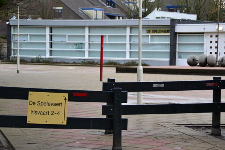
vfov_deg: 11.4
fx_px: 750
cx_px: 112
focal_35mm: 120
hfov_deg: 17.1
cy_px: 75
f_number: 5.6
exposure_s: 1/400
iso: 1600
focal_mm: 80
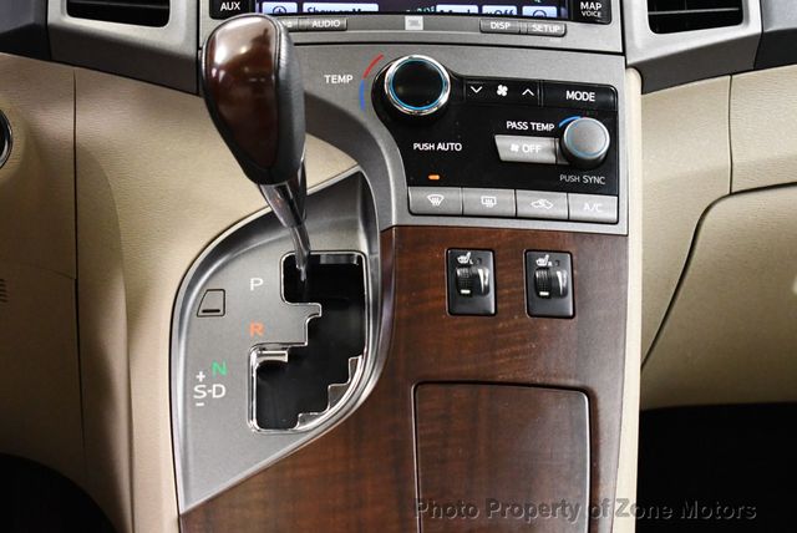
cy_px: 266
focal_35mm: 96
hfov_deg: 21.2
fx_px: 2127
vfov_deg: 14.3
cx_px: 398
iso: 4500
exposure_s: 1/60
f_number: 5.3
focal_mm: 48
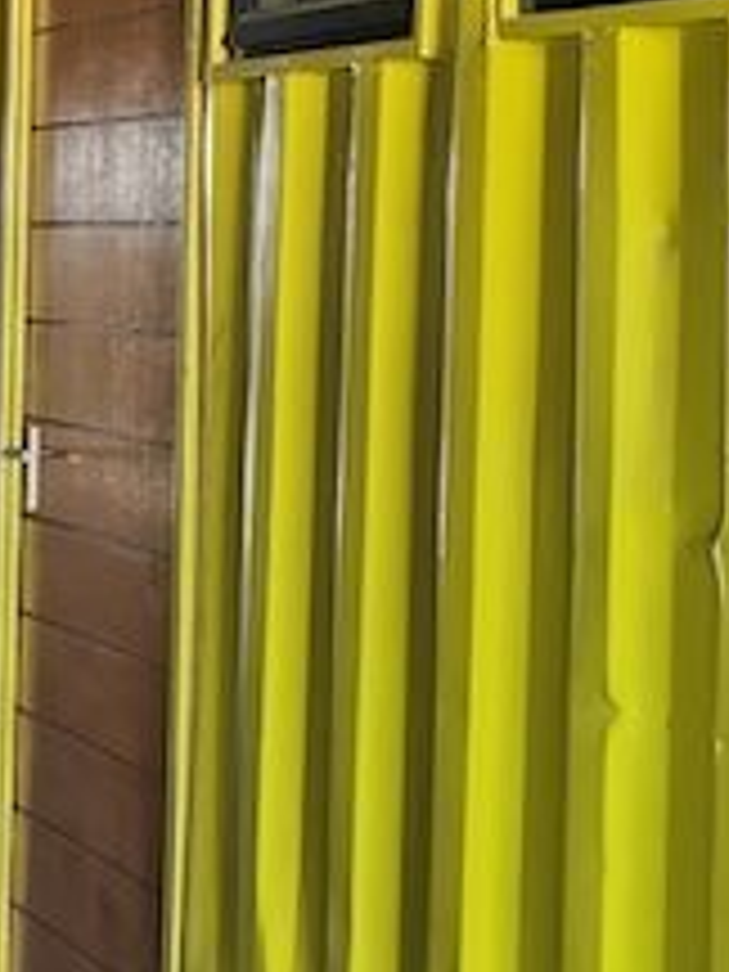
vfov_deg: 19.5
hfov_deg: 14.6
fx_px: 2808
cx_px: 14
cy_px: 225
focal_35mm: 100
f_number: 1.6
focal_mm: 5.56
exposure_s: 1/100
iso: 320
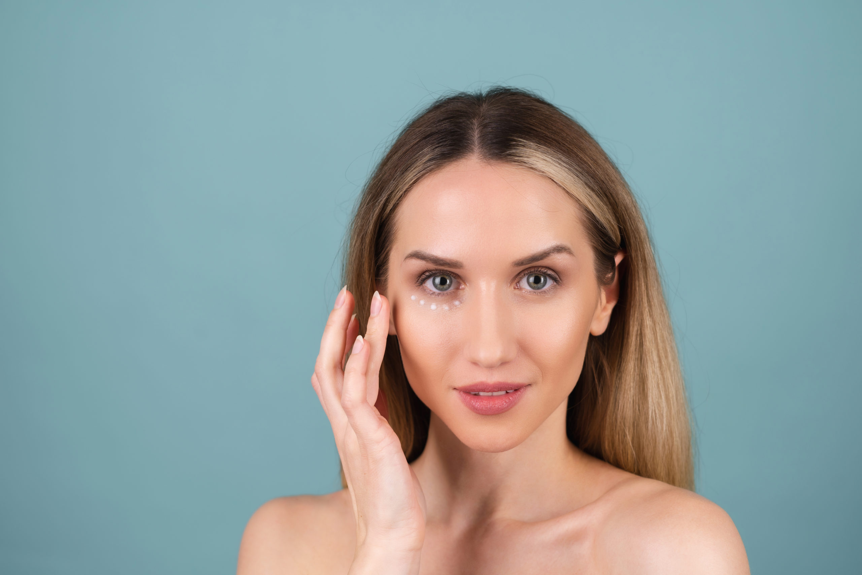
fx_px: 1197
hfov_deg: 39.6
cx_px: 431
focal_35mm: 50
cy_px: 288
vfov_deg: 27.0
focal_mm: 50
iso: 100
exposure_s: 1/125
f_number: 4
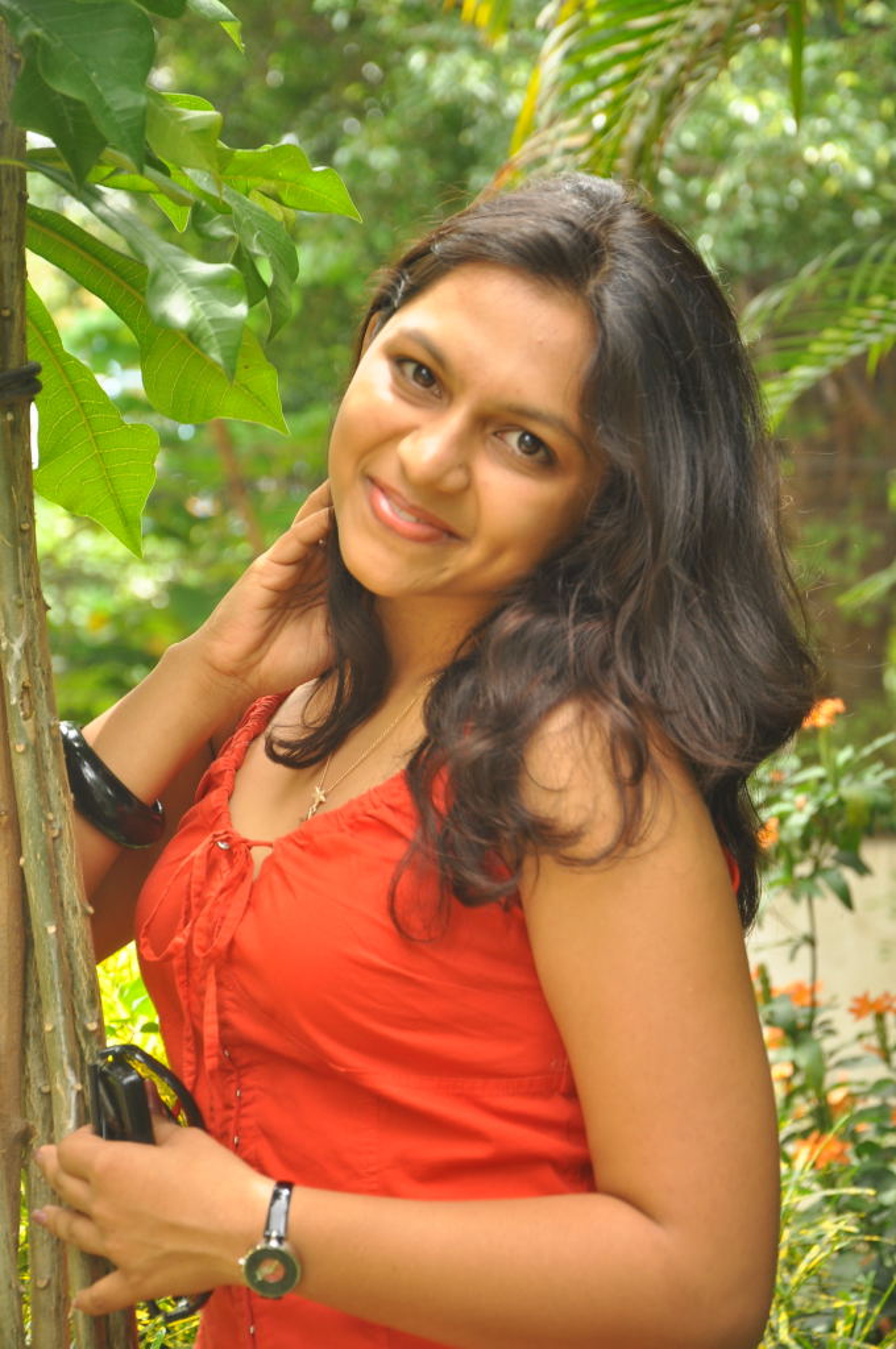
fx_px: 3930
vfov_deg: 19.5
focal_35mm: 105
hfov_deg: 13.0
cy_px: 674
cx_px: 448
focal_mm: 70
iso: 400
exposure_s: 1/125
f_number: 6.3
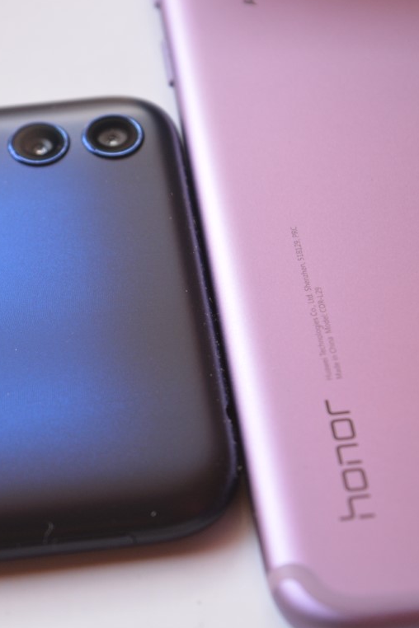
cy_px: 312
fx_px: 2178
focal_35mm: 125
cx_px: 41
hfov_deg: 10.9
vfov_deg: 16.4
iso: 800
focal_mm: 55
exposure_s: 1/60
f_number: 5.6
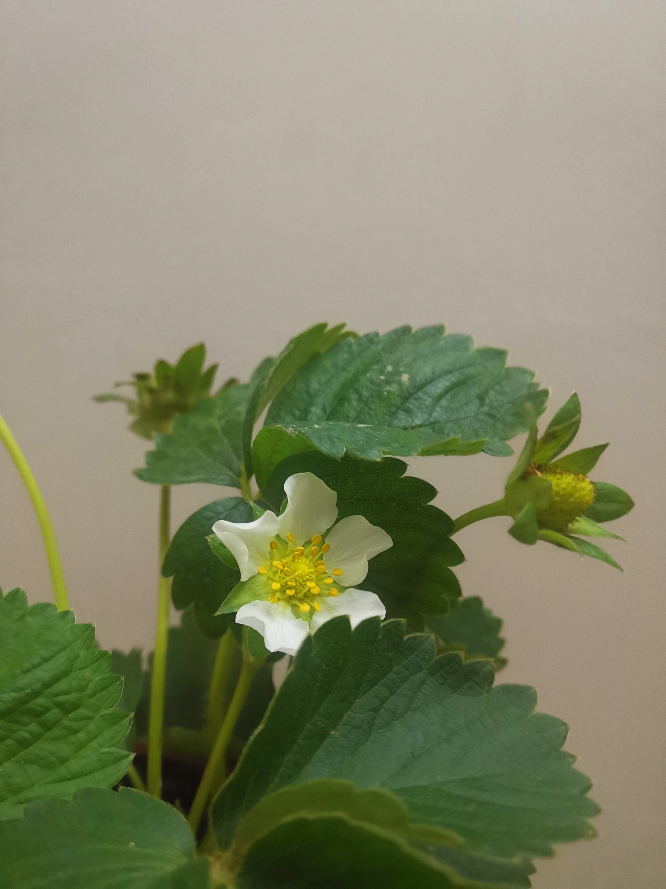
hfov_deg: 51.4
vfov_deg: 65.3
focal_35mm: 27
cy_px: 444
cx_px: 333
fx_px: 693
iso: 400
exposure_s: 1/50
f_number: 1.8
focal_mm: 4.75
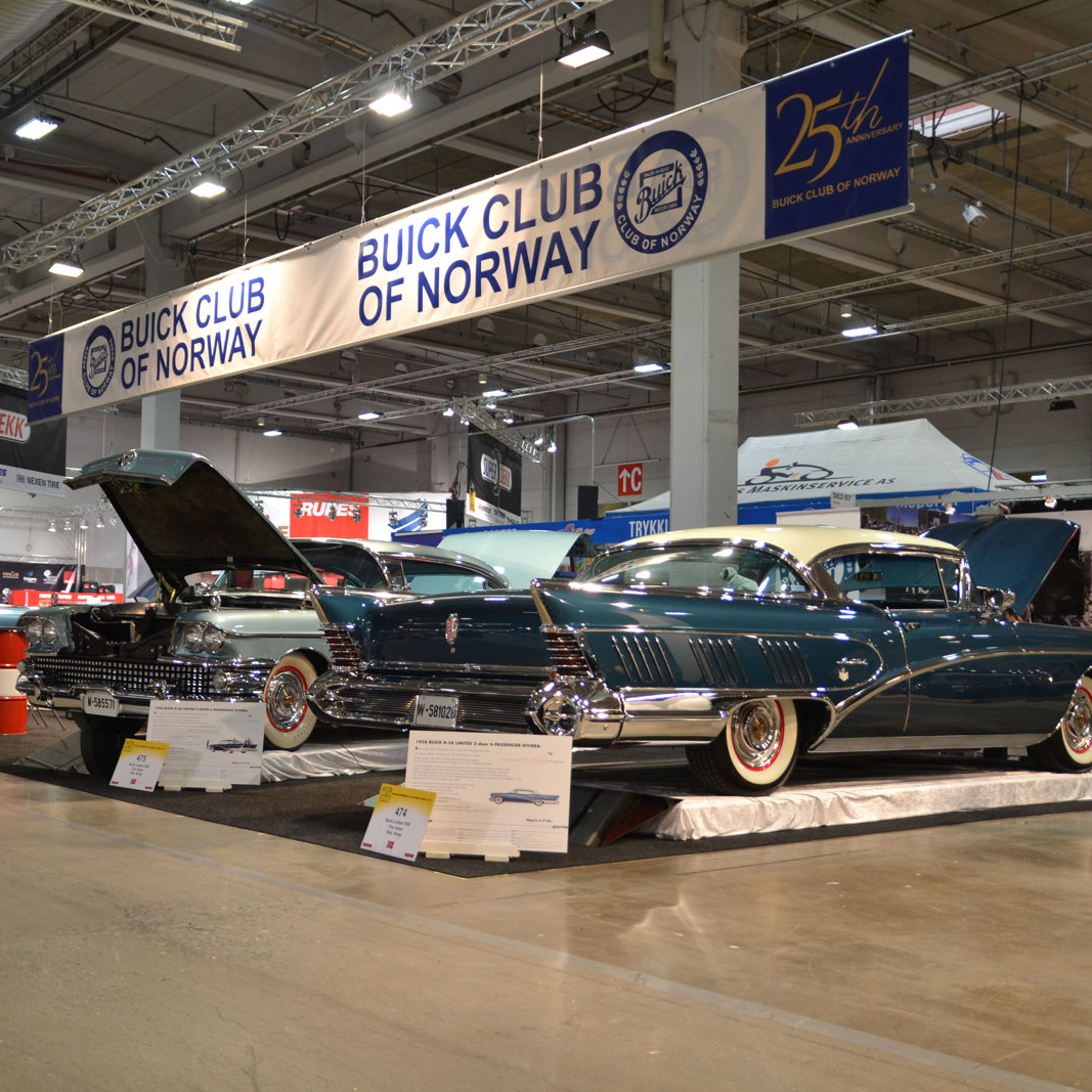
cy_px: 552
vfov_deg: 41.3
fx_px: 1451
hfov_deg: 40.6
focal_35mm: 41
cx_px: 335
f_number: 3.5
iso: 400
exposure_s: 1/50
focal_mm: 21
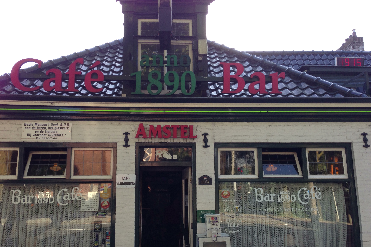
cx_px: 182
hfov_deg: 54.4
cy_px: 138
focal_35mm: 35
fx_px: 361
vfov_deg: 37.8
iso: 50
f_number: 2.4
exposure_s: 1/163
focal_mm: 4.13
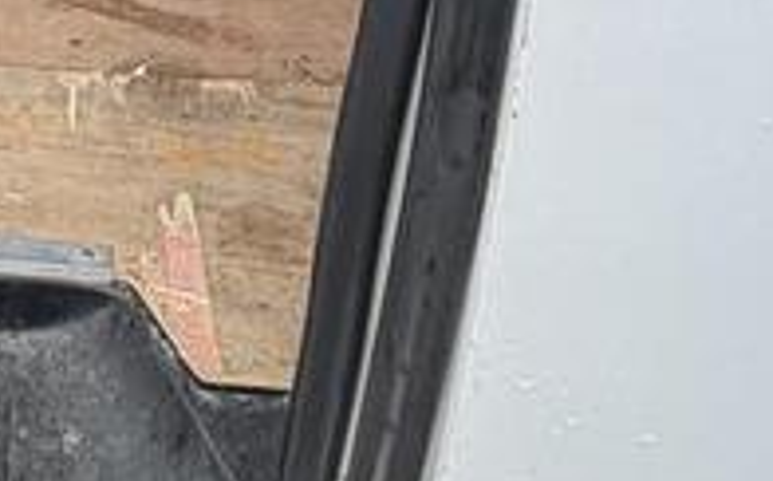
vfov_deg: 15.3
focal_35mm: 68
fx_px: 1431
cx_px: -95
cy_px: -481
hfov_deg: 27.4
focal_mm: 2.22
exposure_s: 1/137
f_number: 2.2
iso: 80
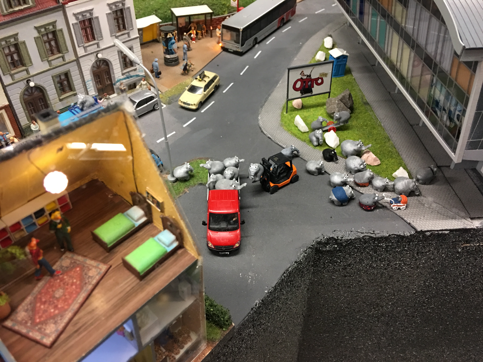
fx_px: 405
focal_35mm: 29
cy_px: 181
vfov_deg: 48.2
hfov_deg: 61.7
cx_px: 242
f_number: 2.2
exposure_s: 1/10
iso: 80
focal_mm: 4.15
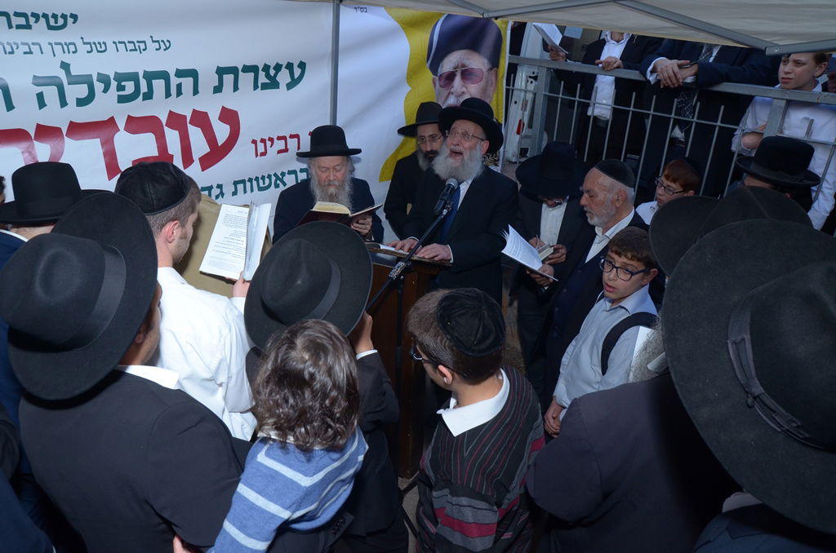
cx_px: 418
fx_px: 1112
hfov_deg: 41.2
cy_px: 276
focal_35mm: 48
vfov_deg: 27.9
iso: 640
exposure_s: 1/125
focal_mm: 32
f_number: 7.1
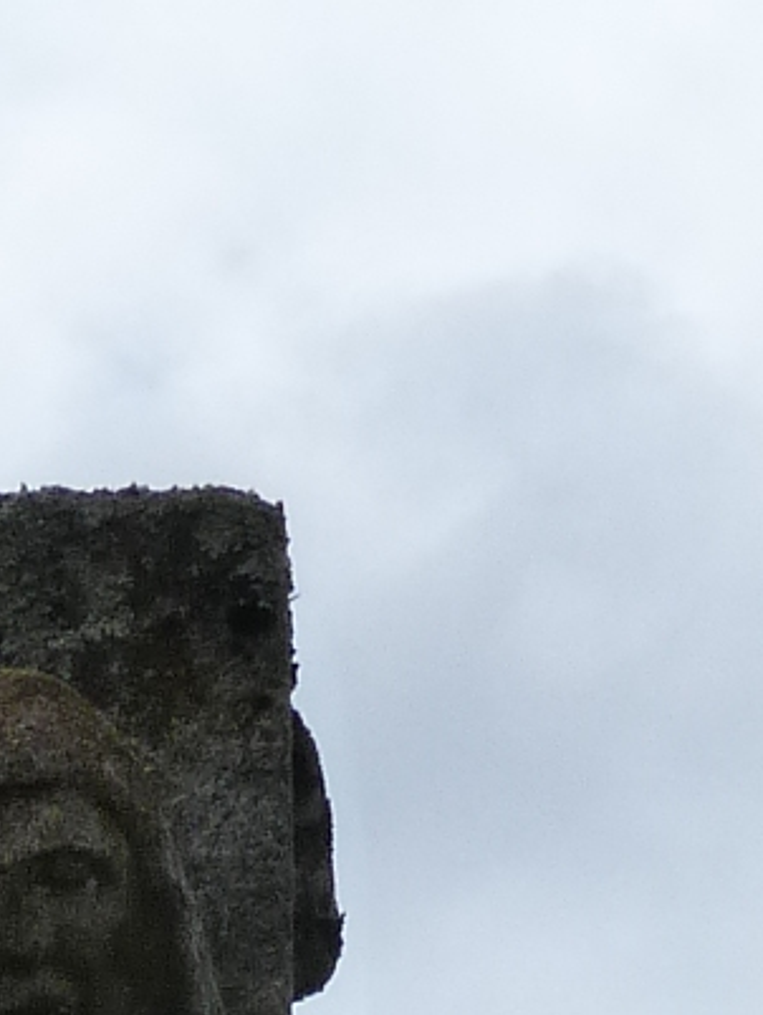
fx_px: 10275
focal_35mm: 350
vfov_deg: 5.5
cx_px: -167
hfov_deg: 4.2
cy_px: 2520
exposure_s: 1/800
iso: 125
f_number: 5.6
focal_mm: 10
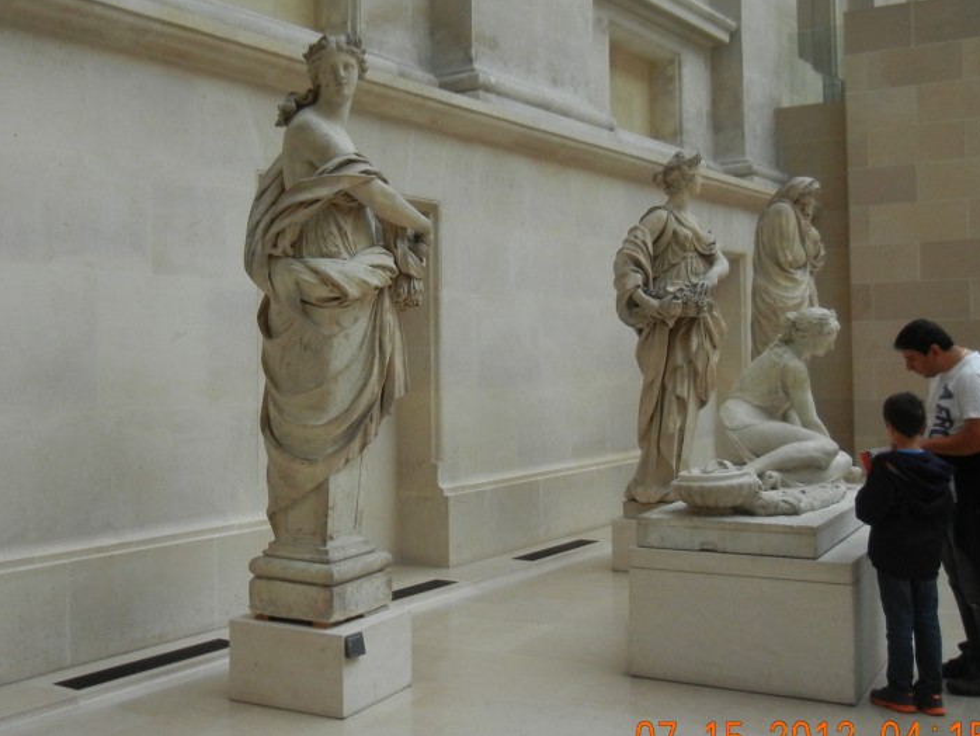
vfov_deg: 32.8
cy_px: 312
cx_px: 358
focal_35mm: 44
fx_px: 1246
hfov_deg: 42.6
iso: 325
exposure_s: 1/58.7
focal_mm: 5.4
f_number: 3.5
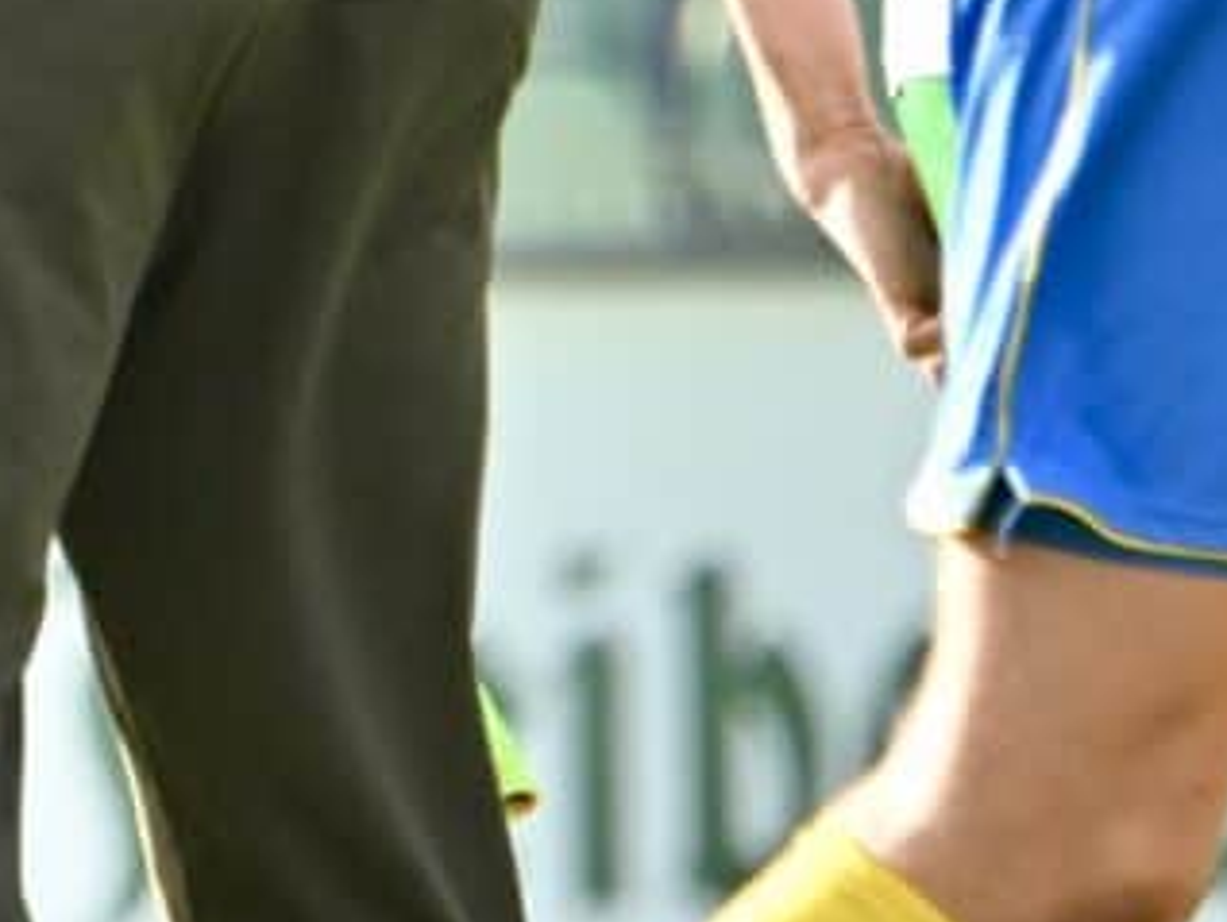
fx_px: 76870
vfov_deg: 0.7
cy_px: -233
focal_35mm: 2167
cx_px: -544
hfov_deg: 0.9
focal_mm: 350
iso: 800
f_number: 5.6
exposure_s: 1/1250
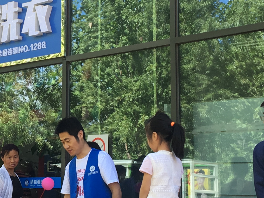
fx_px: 763
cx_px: 8
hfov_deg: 19.2
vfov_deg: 14.8
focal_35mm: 100
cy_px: 63
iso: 25
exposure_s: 1/120
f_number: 2.2
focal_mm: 4.15
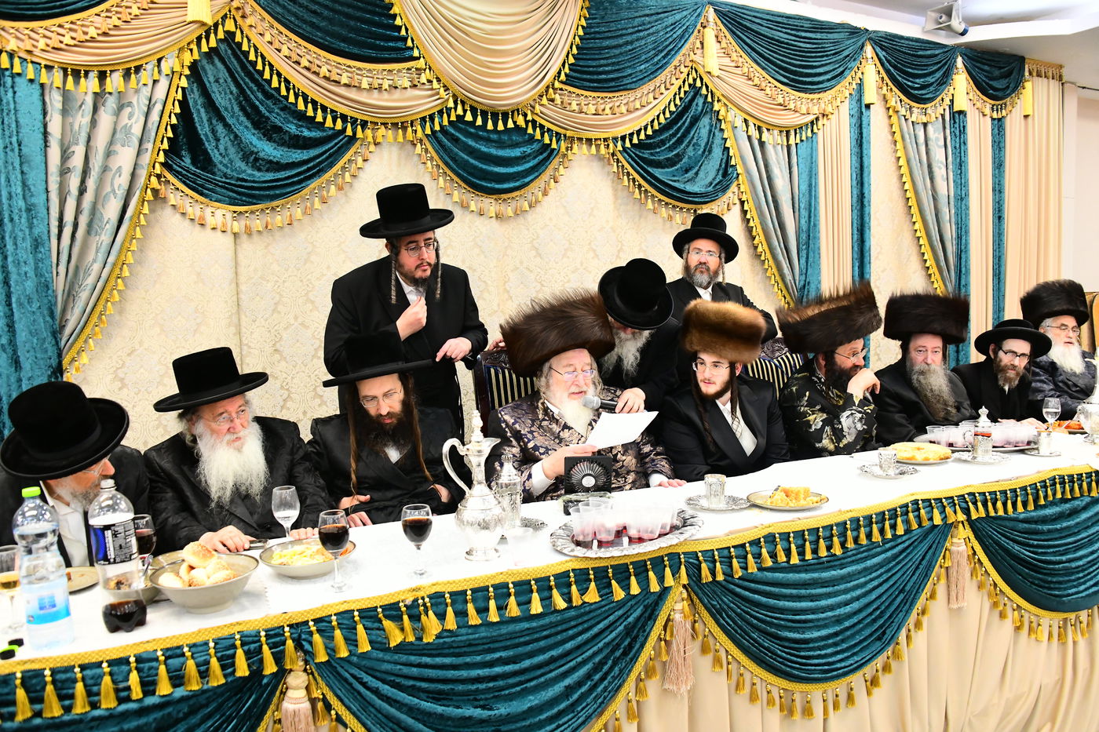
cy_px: 366
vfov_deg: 46.4
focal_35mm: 28
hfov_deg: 65.5
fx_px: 855
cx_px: 550
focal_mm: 28
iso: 4000
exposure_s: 1/200
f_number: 5.6
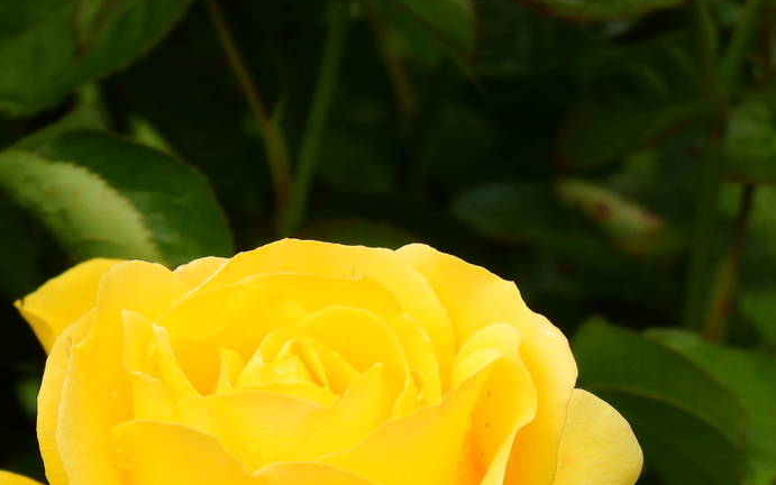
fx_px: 7678
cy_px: 443
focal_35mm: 363
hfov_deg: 5.8
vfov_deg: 3.6
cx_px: 243
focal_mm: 33
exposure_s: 1/800
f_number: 4.5
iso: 100
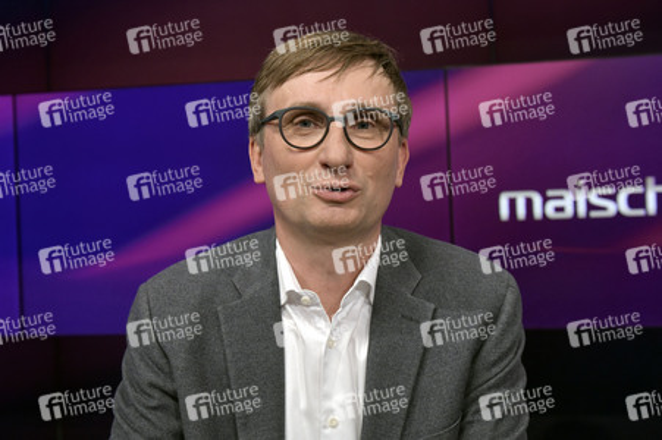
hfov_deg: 43.6
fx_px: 827
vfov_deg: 29.8
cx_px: 331
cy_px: 220
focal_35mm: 45
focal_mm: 45
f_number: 5
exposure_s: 1/250
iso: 1600
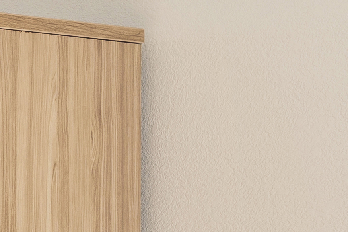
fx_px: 1392
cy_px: 169
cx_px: -628
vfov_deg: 9.5
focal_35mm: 144
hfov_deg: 10.8
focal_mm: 21
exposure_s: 1/5
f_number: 5.6
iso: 100
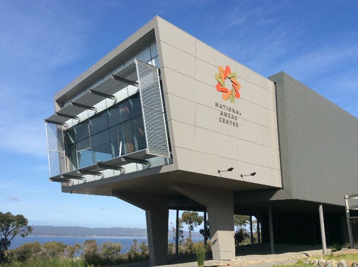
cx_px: 179
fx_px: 330
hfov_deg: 56.9
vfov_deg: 44.0
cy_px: 134
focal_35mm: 32
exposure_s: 1/1590
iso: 32
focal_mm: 3.3
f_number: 2.4
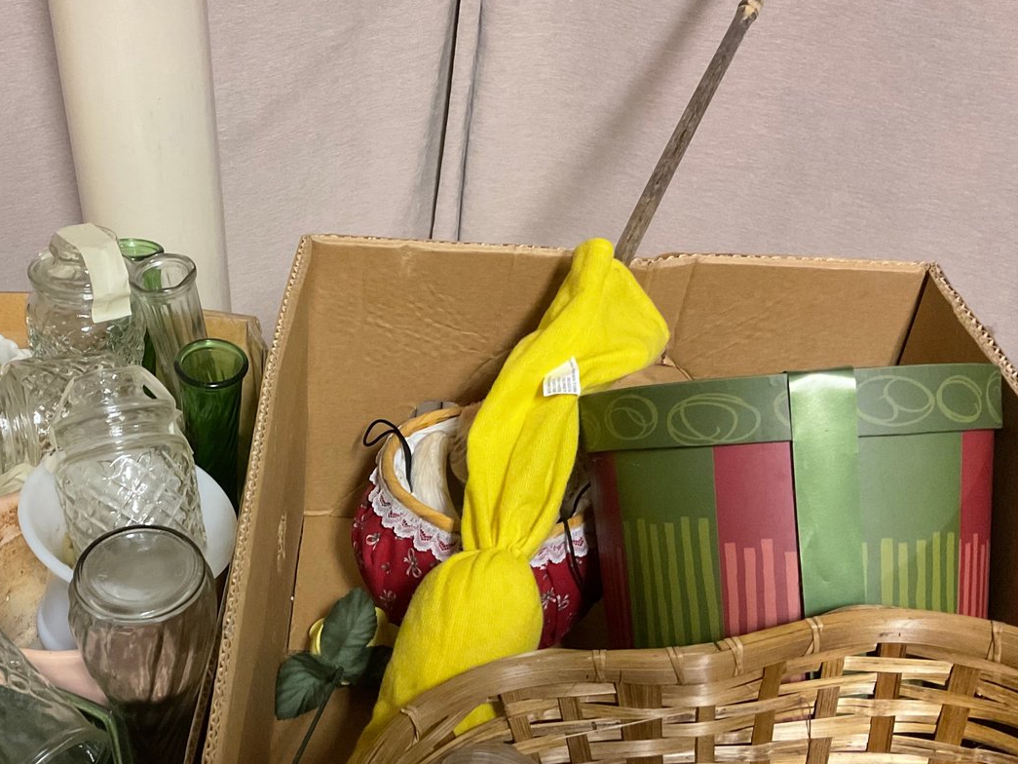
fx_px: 1235
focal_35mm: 42
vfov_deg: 34.2
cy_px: 483
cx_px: 303
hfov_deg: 43.8
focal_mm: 3
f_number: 1.8
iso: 320
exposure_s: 1/30
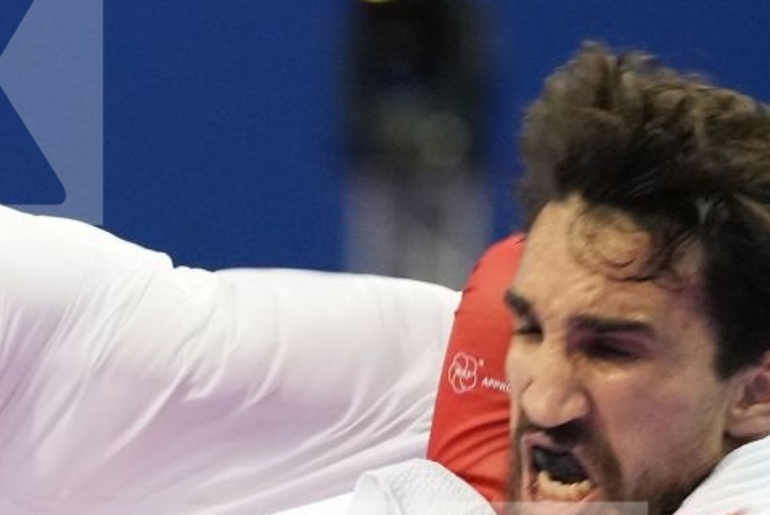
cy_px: 649
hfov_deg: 4.3
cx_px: -47
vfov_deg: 2.9
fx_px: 10123
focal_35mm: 473
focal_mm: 126
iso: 5000
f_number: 2.8
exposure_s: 1/1000
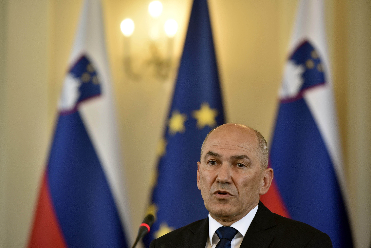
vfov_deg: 6.9
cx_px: 186
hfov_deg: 10.3
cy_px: 124
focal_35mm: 200
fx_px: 2062
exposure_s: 1/400
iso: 1250
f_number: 4
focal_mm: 200
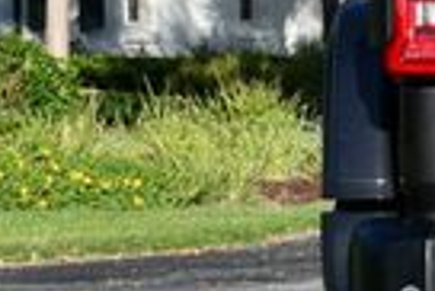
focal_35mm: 319
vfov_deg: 4.3
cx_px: 860
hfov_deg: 6.3
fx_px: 3859
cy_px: 10
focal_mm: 34
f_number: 8
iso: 100
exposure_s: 1/250
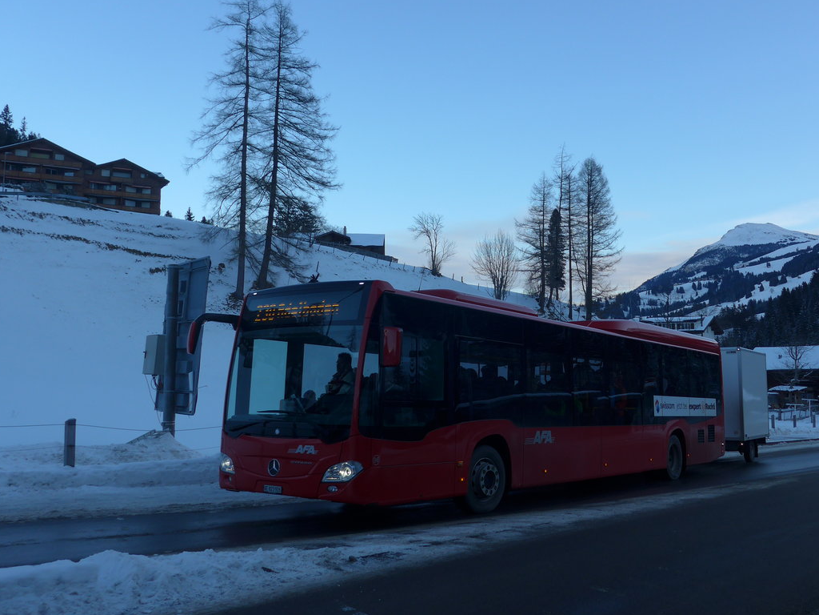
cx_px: 468
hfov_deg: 53.8
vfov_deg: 41.7
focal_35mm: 34
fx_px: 804
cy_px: 267
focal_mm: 6
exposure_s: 1/500
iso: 80
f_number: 2.8
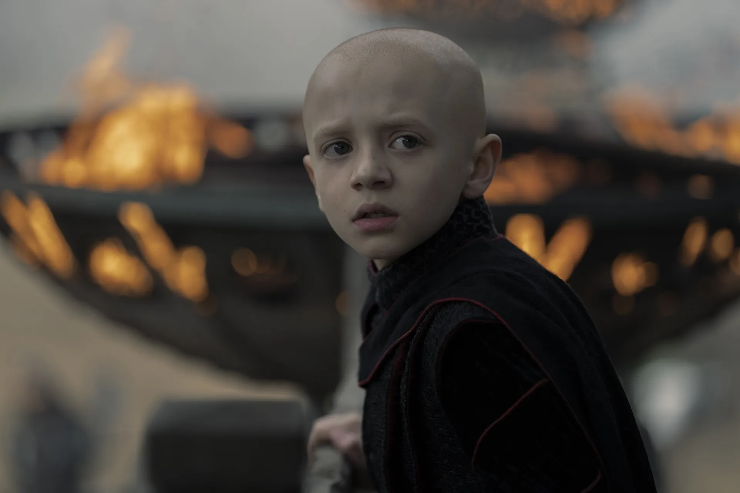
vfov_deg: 9.8
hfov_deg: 14.7
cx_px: 370
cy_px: 246
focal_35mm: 140
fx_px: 2878
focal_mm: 140
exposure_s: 1/1600
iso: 400
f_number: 2.8
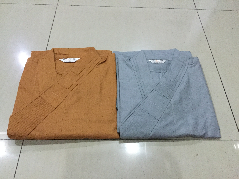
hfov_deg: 58.4
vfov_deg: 45.4
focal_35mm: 31
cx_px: 120
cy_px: 90
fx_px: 214
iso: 320
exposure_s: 1/17
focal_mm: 3.3
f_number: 2.4
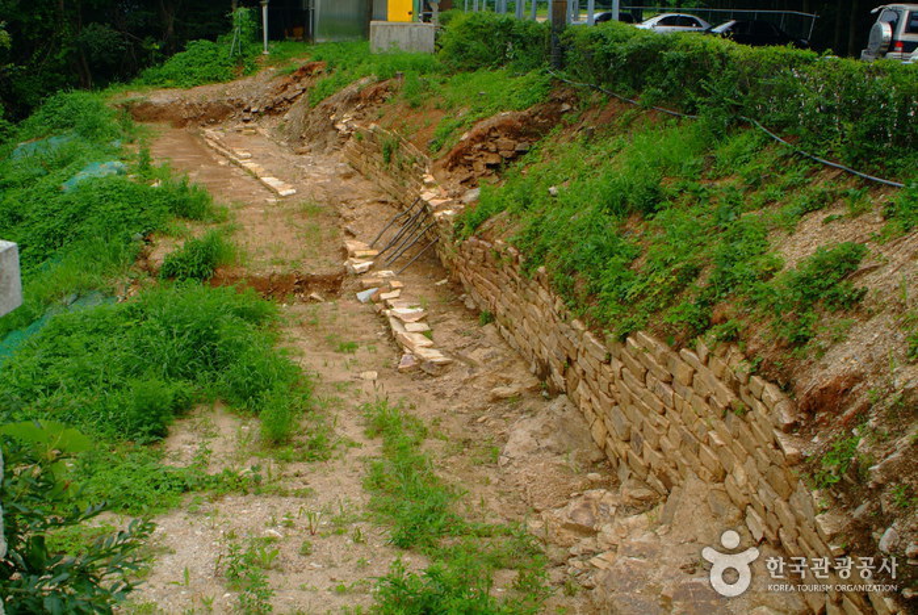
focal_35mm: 51
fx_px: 1302
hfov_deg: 38.8
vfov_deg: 26.6
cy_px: 308
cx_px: 459
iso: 200
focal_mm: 34
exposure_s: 1/180
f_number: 6.7
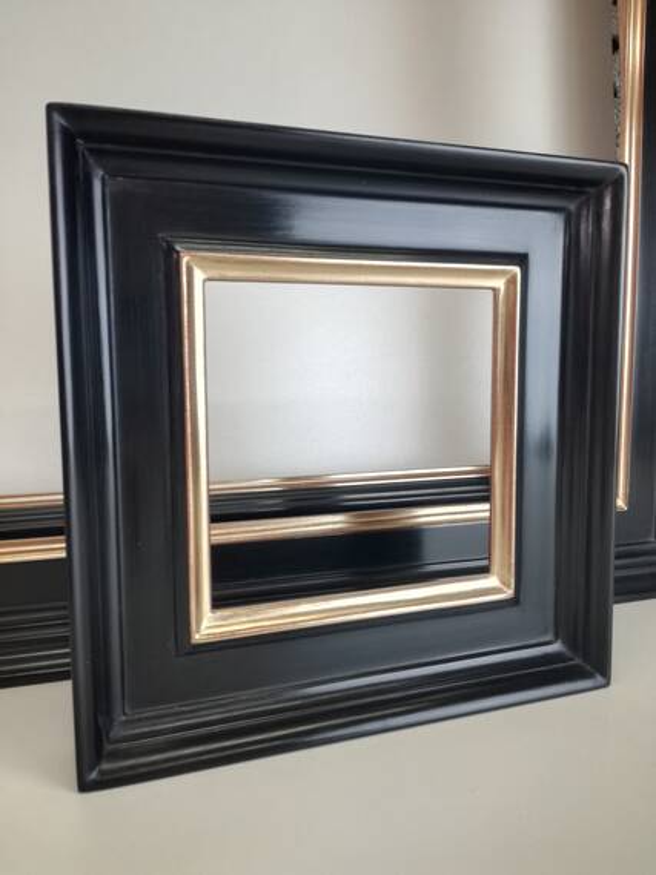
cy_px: 438
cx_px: 328
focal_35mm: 27
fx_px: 683
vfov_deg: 65.3
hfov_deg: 51.3
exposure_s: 1/50
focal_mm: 3.79
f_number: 2
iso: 80
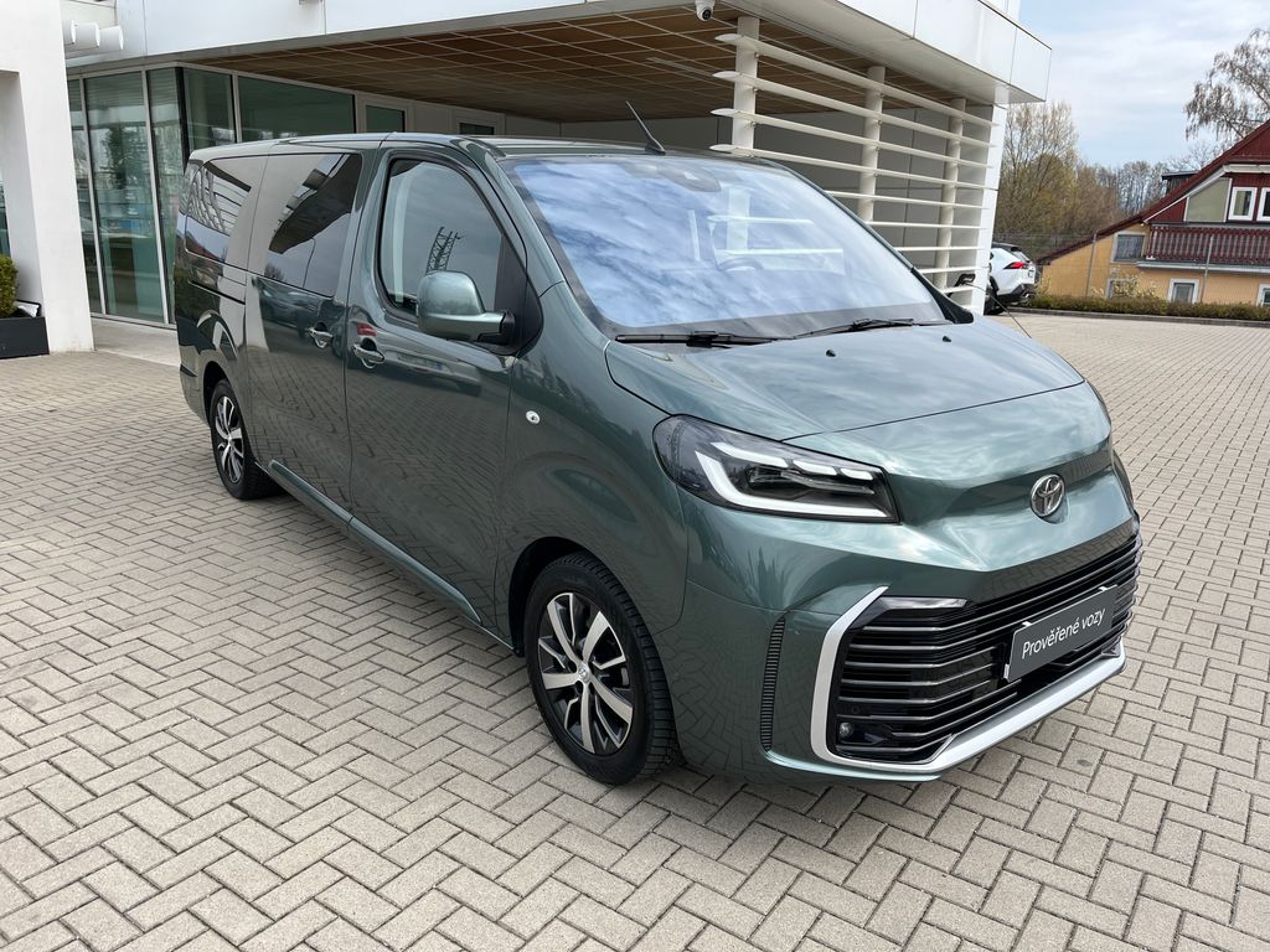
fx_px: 954
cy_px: 476
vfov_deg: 53.1
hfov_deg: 67.3
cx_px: 635
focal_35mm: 26
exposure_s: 1/1992
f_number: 1.6
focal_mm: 5.1
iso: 50
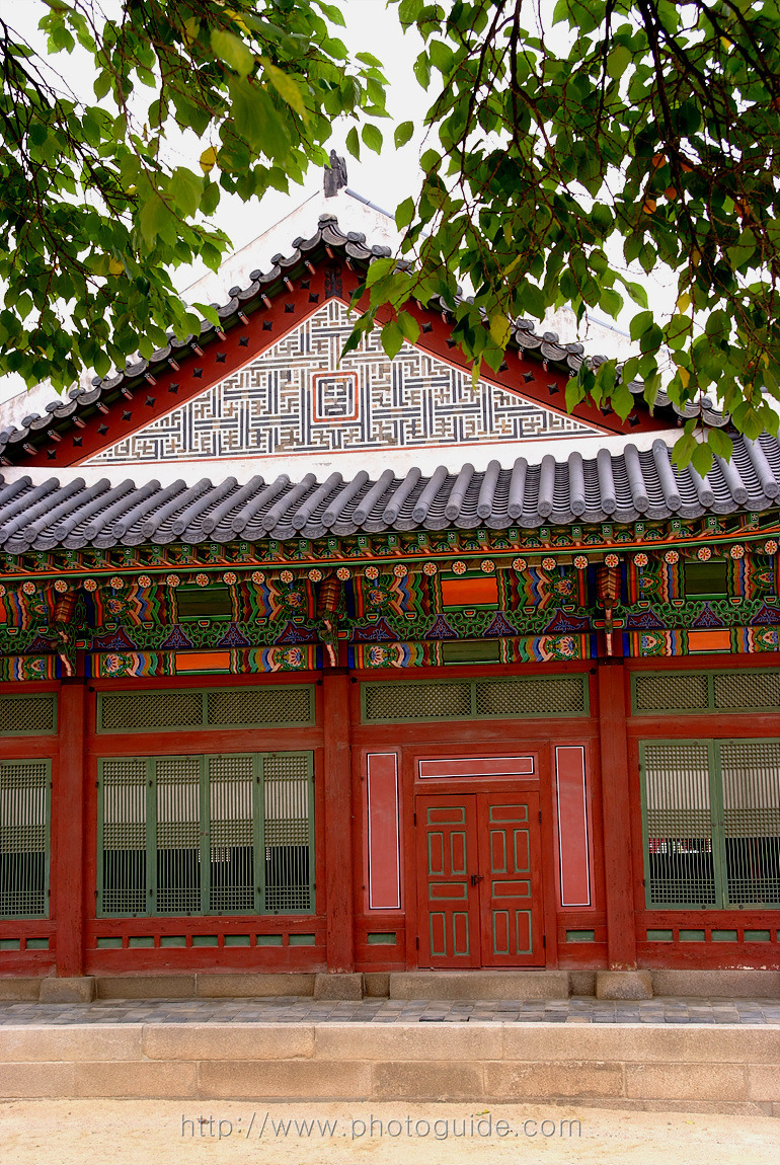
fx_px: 1426
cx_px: 390
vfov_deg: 44.4
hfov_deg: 30.6
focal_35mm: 44
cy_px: 582
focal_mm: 29
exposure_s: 1/57
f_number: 6.3
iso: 160
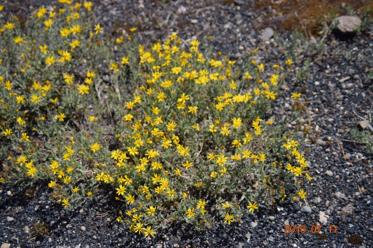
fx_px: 854
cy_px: 124
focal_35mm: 82
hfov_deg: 24.6
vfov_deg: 16.5
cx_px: 186
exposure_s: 1/2500
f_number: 4
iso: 200
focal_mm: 55
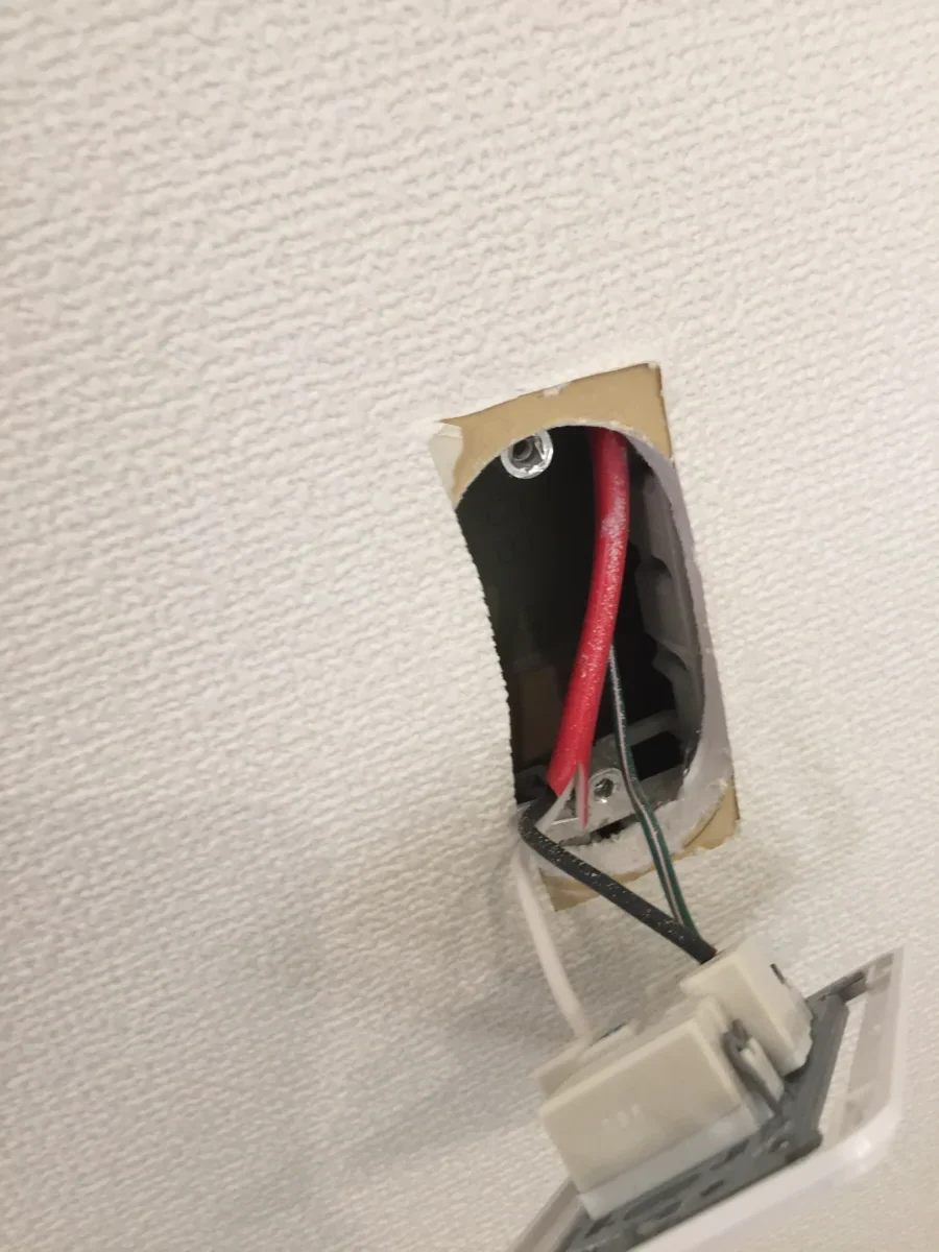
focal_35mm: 29
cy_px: 626
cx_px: 470
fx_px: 1049
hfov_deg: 48.2
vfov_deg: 61.7
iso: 64
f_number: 2.2
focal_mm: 4.15
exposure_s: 1/30
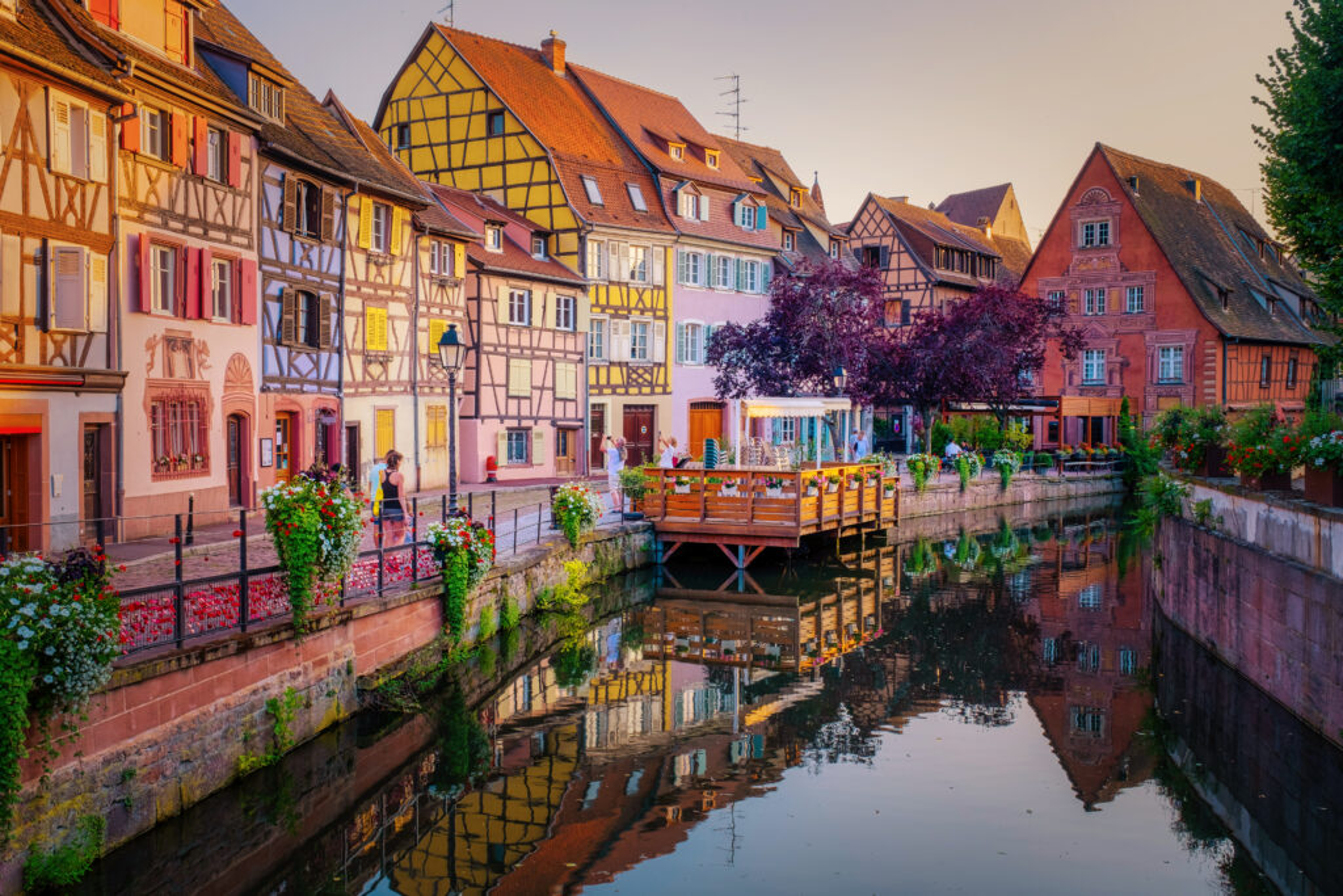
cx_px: 672
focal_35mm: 35
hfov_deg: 54.4
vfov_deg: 37.9
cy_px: 448
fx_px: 1306
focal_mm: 23.4
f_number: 8
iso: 160
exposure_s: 1/50
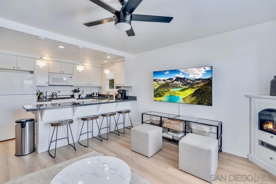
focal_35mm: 16
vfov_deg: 73.8
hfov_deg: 96.7
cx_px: 138
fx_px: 123
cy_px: 92
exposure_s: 1/50
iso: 100
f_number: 5.6
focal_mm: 16
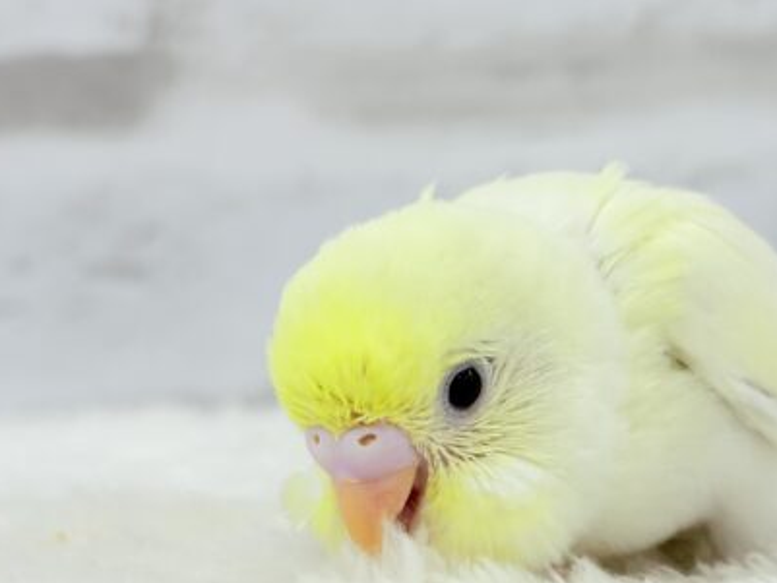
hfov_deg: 23.4
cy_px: 292
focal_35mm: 83
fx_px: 1864
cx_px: 537
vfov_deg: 17.8
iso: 50
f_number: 1.6
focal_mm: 5.96
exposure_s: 1/100
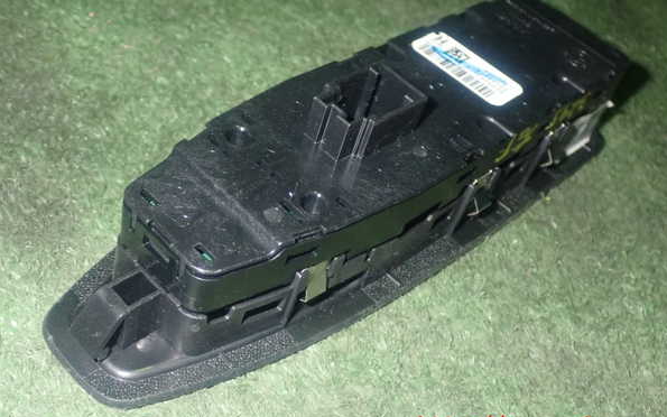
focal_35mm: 47
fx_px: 854
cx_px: 335
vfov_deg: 27.4
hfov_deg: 42.6
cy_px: 189
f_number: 9
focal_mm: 7.84
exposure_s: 1/40
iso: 800
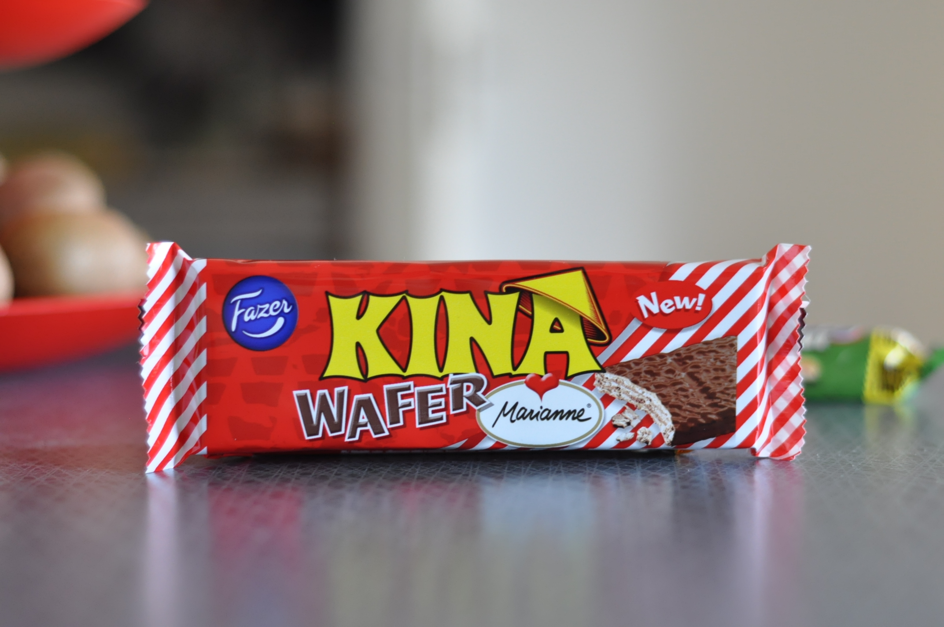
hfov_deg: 27.0
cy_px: 314
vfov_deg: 18.1
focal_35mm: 75
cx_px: 472
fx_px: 1964
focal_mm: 50
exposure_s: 1/30
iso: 1000
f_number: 2.8
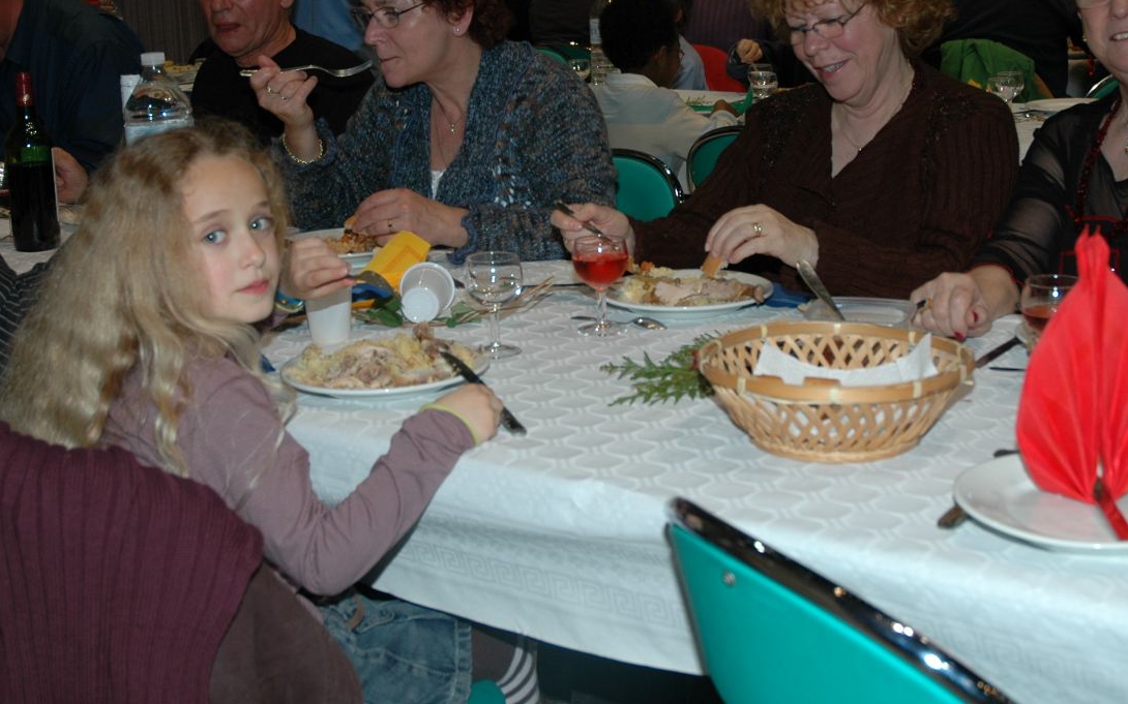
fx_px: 1620
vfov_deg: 24.4
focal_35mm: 53
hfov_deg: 38.4
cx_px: 594
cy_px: 225
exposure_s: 1/60
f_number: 4
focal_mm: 25
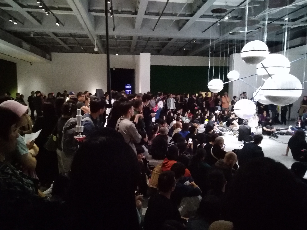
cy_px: 115
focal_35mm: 26
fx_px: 231
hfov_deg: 67.3
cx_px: 154
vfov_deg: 53.1
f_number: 2.2
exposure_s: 1/12
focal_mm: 3.46
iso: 2783
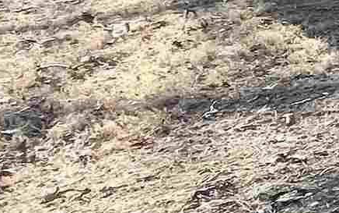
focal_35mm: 97
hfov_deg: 11.4
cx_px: 1024
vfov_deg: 12.3
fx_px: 897
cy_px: -176
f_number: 1.8
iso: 32
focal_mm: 1.57
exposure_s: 1/371
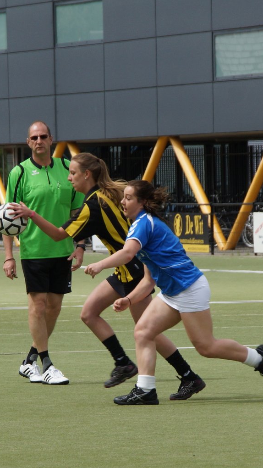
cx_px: 129
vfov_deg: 11.4
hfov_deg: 6.4
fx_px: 2342
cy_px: 234
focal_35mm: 189
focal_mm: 120
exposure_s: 1/500
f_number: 10
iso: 200
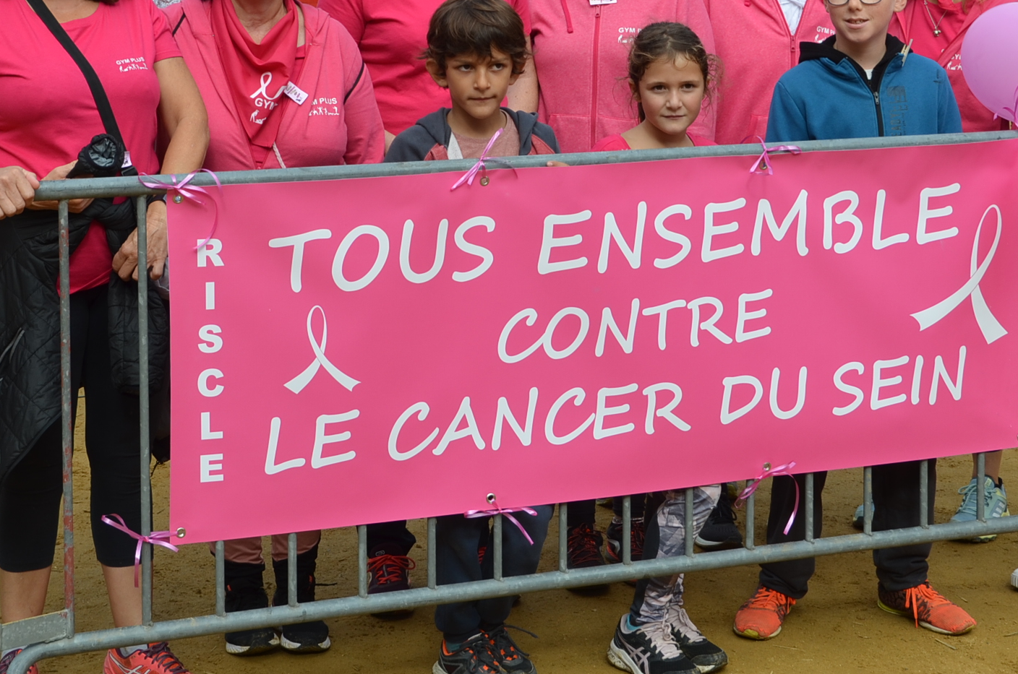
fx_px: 2371
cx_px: 501
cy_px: 114
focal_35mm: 84
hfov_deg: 24.2
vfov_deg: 16.1
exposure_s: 1/250
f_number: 8
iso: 160
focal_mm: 32
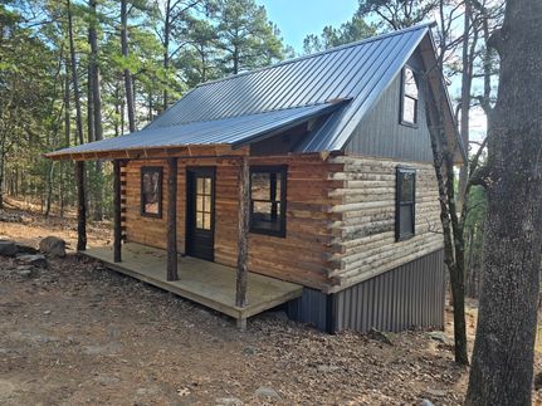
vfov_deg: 58.9
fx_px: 360
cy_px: 203
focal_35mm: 23
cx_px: 271
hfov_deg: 73.9
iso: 12
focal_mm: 6.3
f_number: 1.7
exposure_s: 1/208
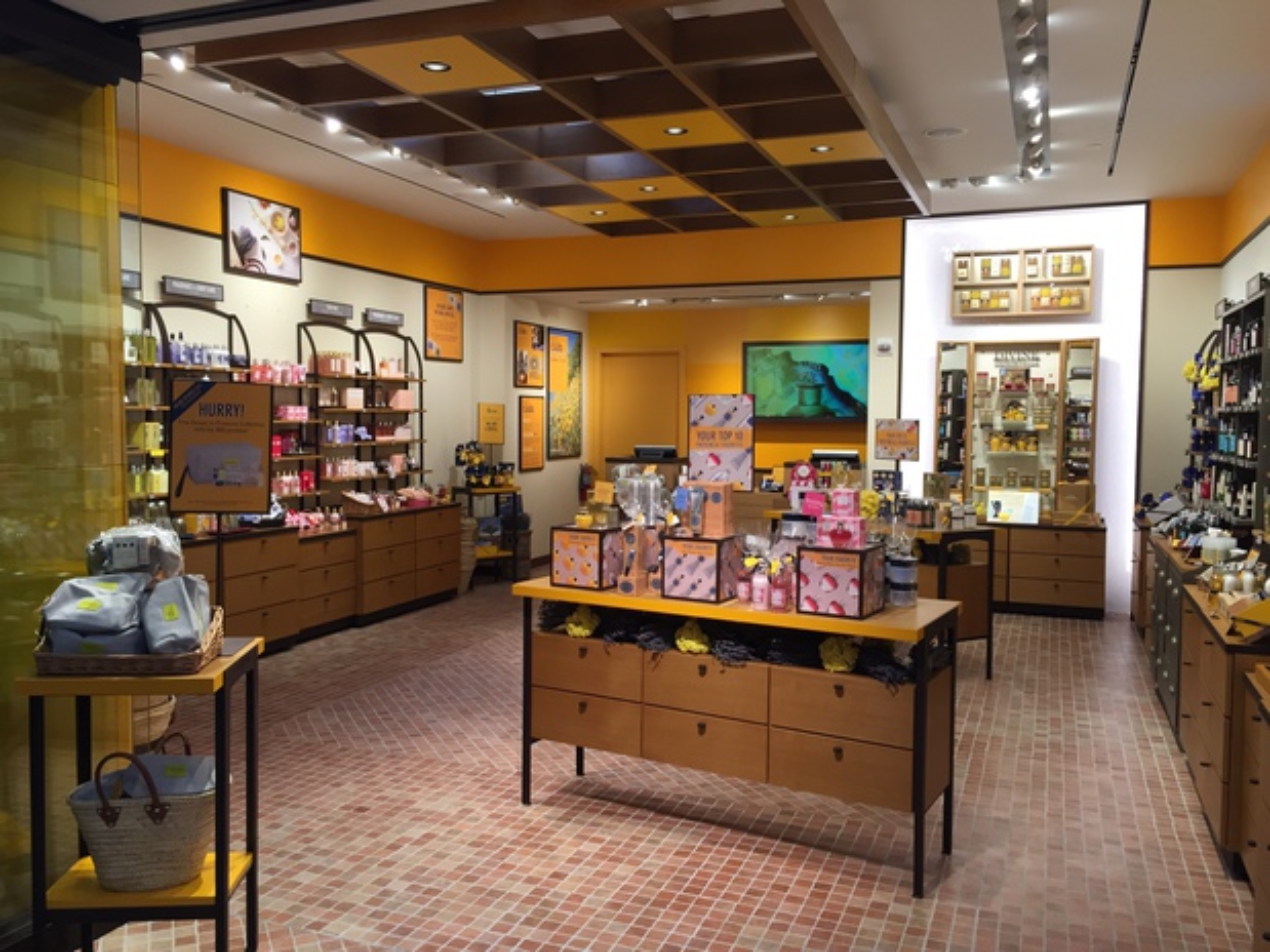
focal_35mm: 29
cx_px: 635
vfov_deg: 48.2
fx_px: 1064
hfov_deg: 61.7
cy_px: 476
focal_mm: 4.15
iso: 32
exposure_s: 1/40
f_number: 2.2
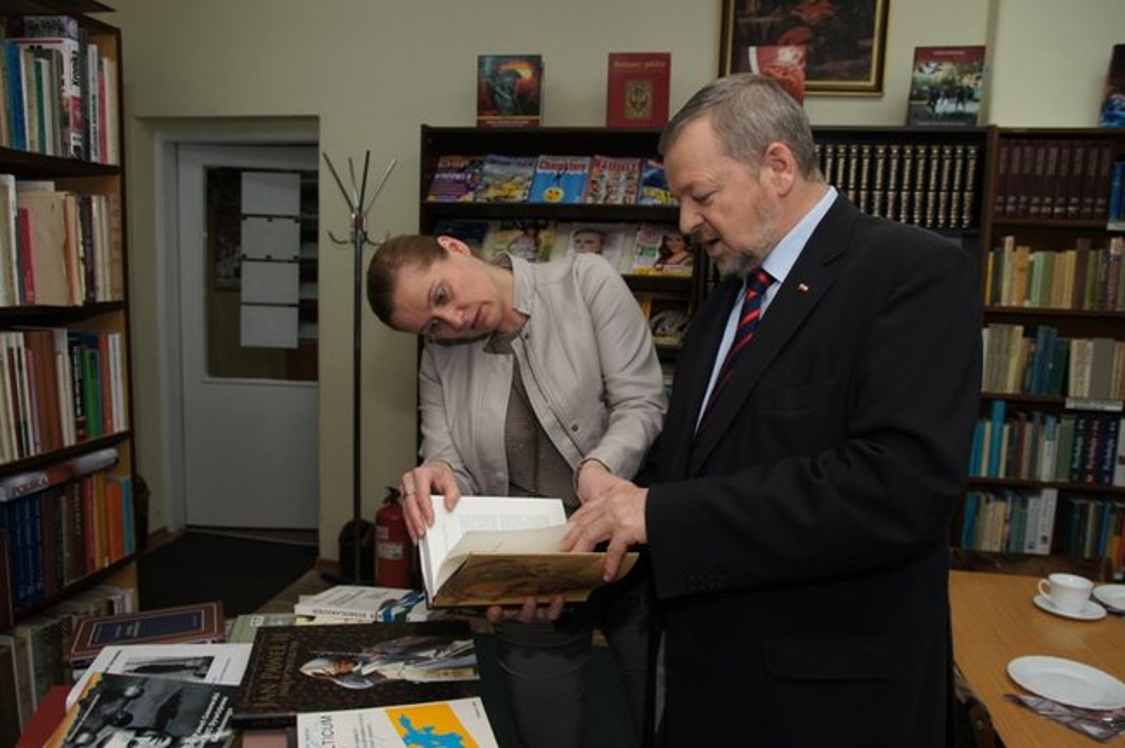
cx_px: 562
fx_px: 796
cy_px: 374
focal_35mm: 26
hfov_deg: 70.5
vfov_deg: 50.3
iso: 400
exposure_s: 1/60
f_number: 5.6
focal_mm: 17
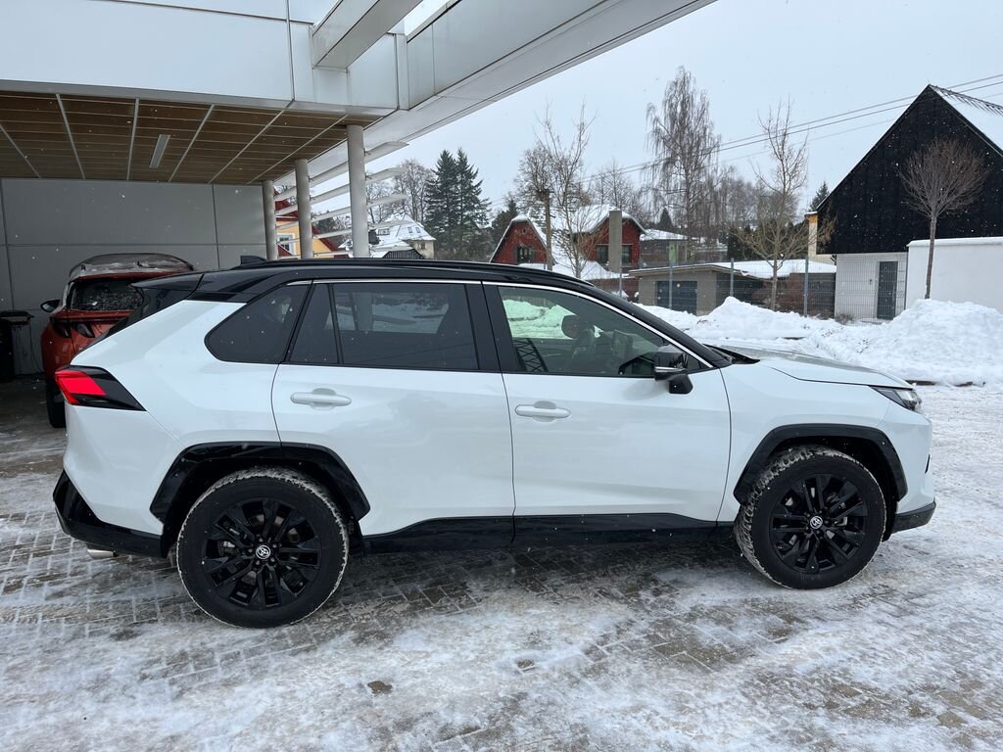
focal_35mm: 26
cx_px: 502
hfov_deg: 67.3
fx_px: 753
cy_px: 376
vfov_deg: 53.1
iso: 50
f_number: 1.6
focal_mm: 5.1
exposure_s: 1/898
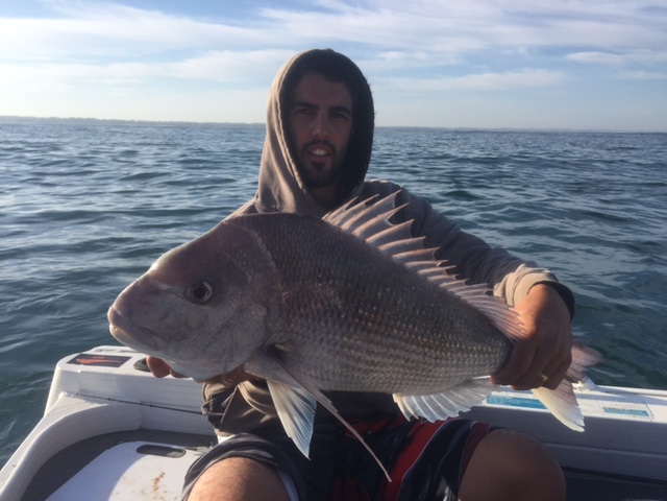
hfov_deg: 61.7
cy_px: 250
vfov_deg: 48.2
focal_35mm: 29
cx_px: 334
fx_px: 559
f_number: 2.2
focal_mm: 4.15
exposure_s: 1/1721
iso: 32
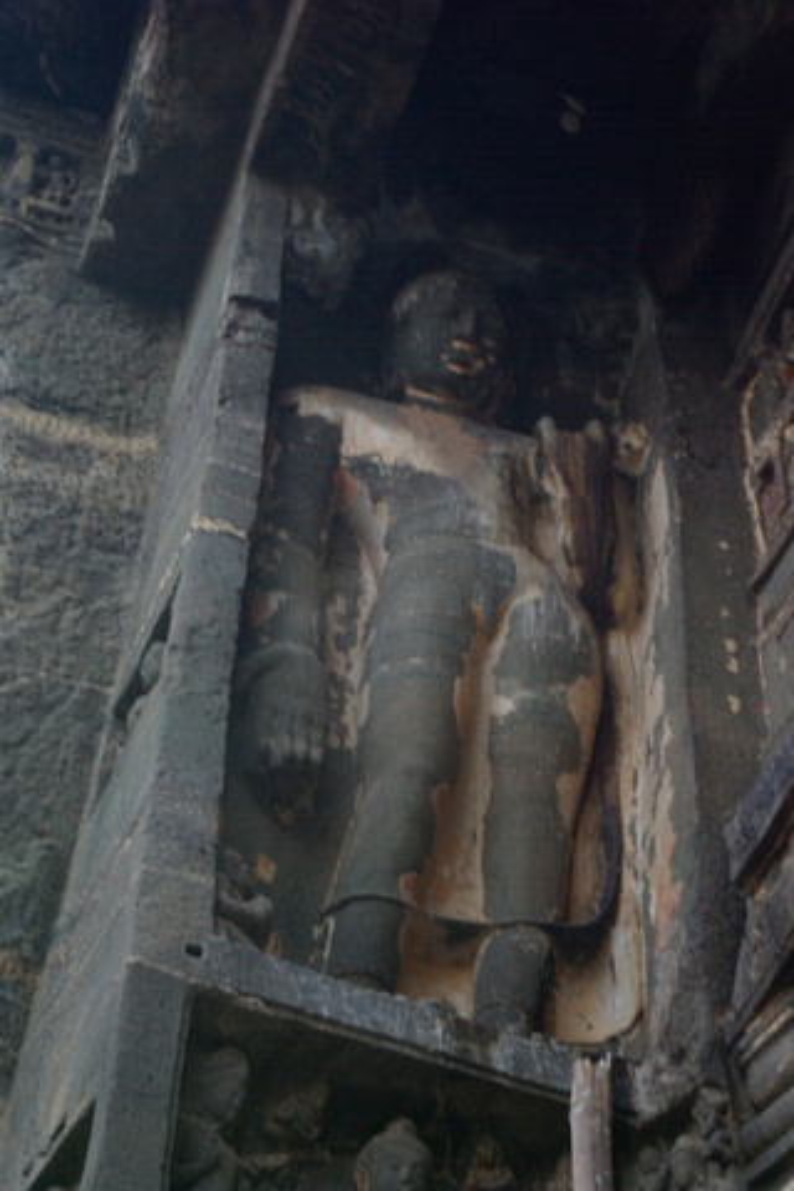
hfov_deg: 16.6
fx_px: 2729
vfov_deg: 24.6
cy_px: 596
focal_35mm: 82
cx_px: 397
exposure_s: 1/30
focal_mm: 55
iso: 800
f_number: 5.6
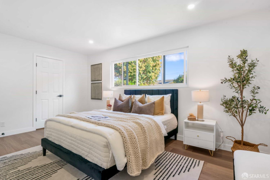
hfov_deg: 93.3
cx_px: 135
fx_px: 127
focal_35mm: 17
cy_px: 90
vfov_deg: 70.4
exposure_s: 1/10
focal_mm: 17
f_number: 11
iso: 500
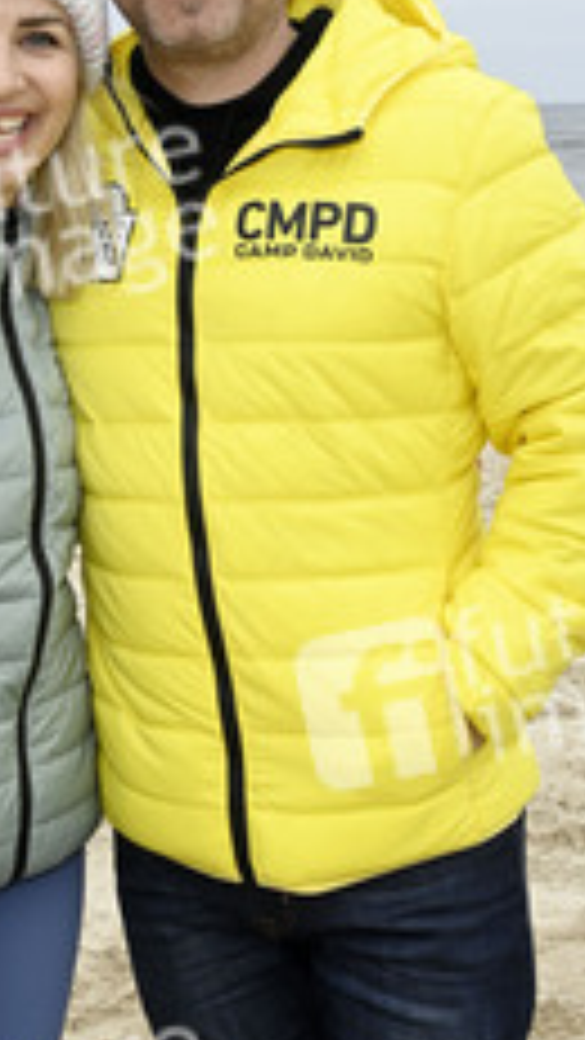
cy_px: 459
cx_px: 117
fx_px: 2398
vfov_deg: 24.4
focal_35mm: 87
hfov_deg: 13.8
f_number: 14
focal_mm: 48
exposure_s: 1/200
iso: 1000
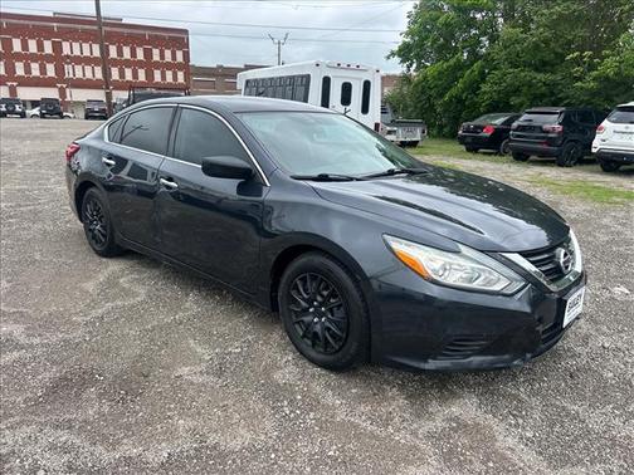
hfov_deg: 67.3
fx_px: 476
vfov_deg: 53.1
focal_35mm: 26
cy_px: 238
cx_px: 317
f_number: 1.5
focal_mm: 5.7
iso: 50
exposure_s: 1/1412
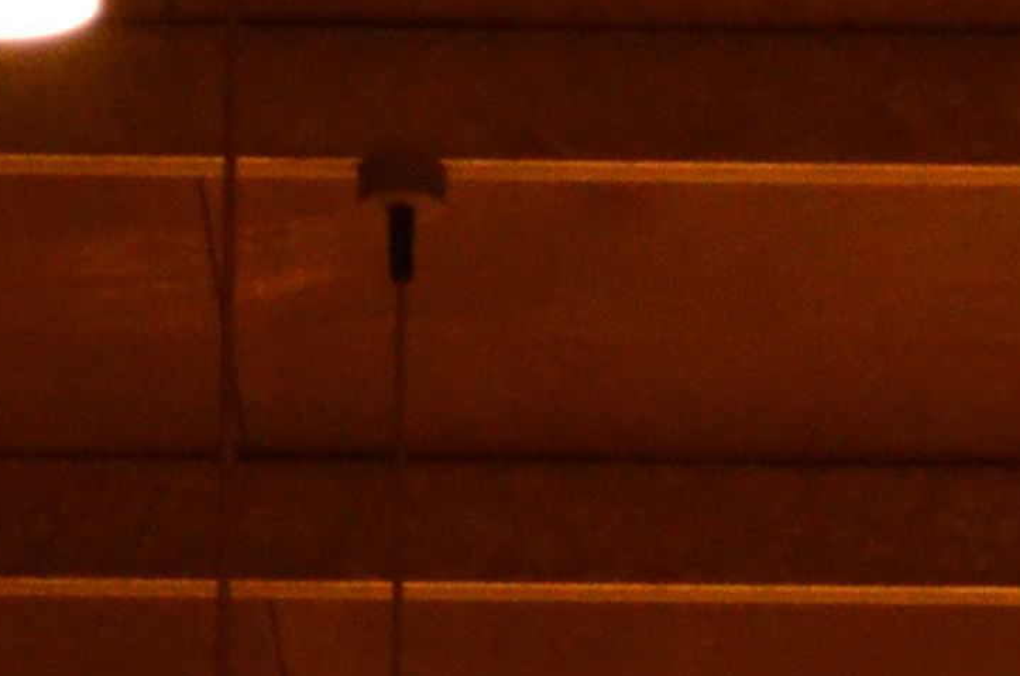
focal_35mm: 450
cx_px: 1378
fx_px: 12725
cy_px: 2139
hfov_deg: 4.6
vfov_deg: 3.0
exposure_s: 1/30
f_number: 5.3
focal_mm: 44
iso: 2200
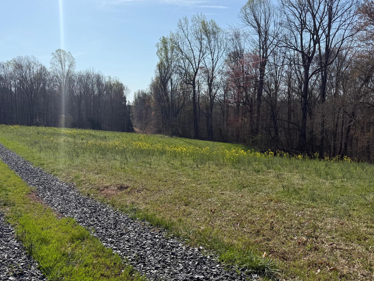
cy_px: 138
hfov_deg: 61.1
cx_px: 149
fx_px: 313
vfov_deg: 48.2
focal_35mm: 29
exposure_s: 1/7353
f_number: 1.78
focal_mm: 6.76
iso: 80
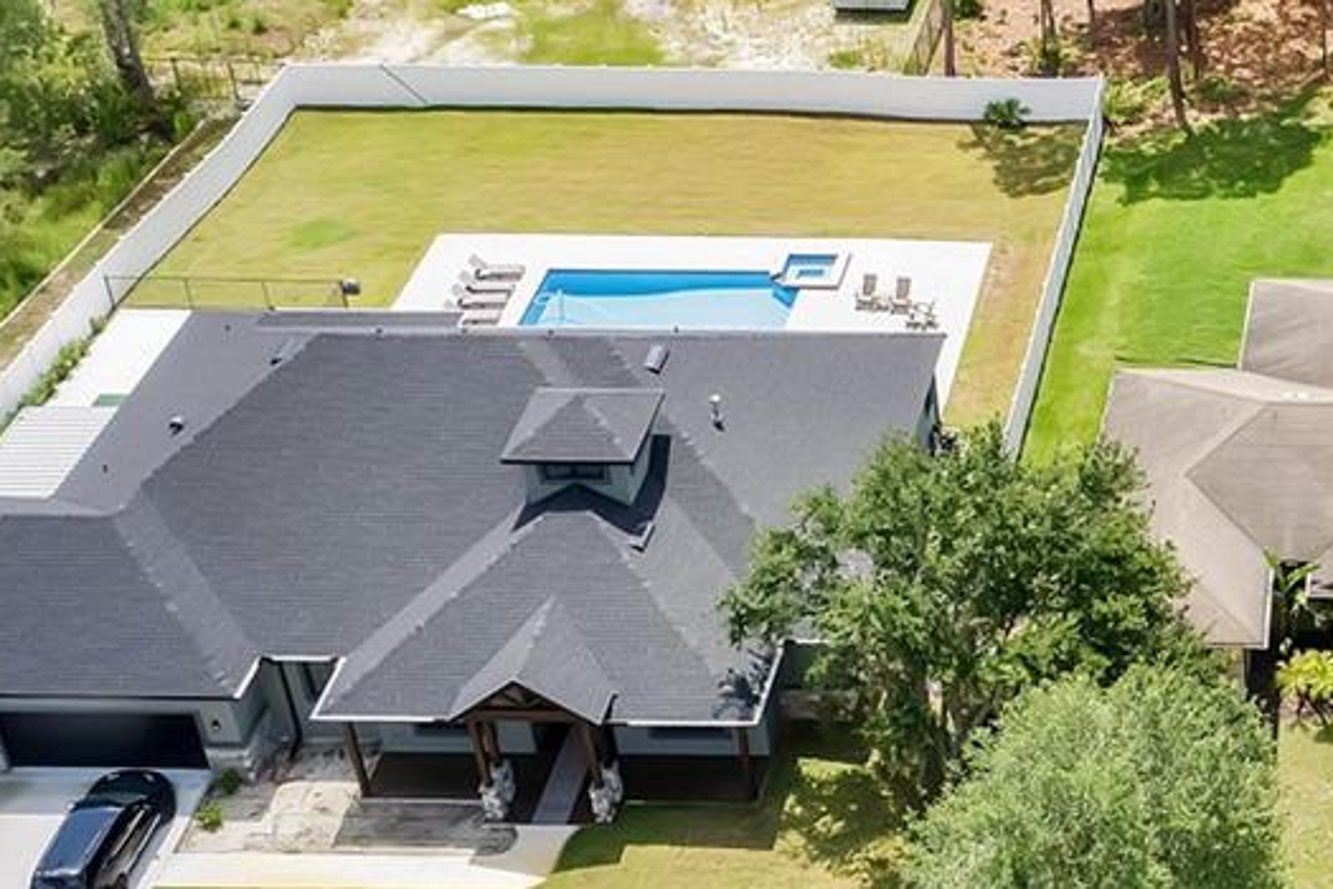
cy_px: 415
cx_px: 1521
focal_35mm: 67
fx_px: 2481
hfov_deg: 27.2
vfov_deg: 20.3
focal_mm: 8.38
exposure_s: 1/2000
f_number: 2.8
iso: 110
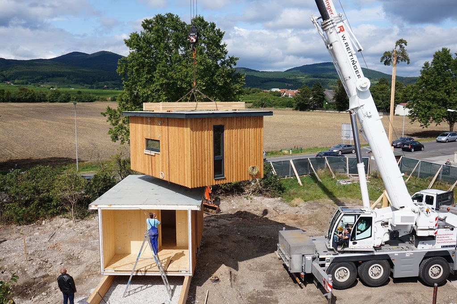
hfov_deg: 59.5
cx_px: 228
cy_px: 152
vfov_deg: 41.6
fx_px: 400
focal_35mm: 32
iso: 100
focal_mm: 21
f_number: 14
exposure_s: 1/100
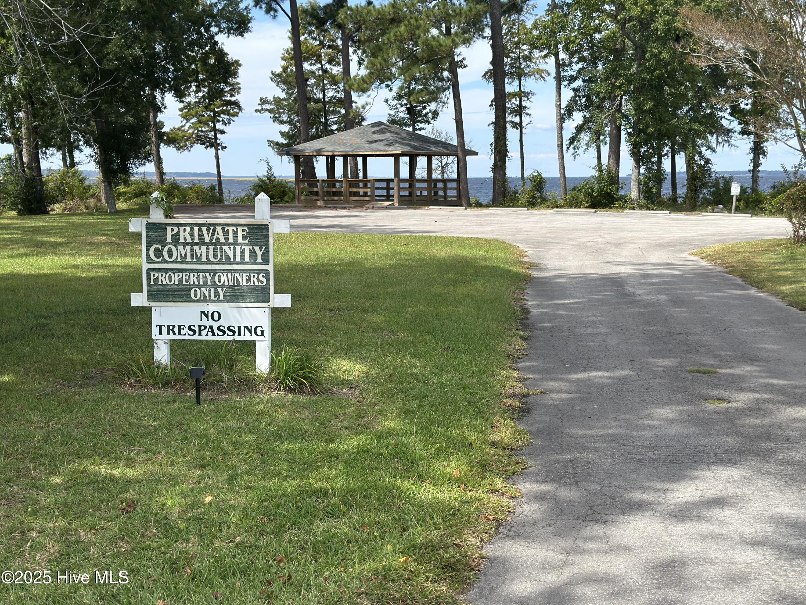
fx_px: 1118
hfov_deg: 39.7
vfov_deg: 30.3
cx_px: 403
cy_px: 302
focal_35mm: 48
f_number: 1.78
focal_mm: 6.86
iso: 100
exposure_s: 1/3472
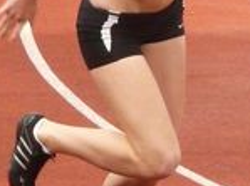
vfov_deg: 1.8
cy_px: 57
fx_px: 5987
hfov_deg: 2.4
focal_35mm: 831
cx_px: 34
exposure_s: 1/800
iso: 400
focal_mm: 31.7
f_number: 3.6
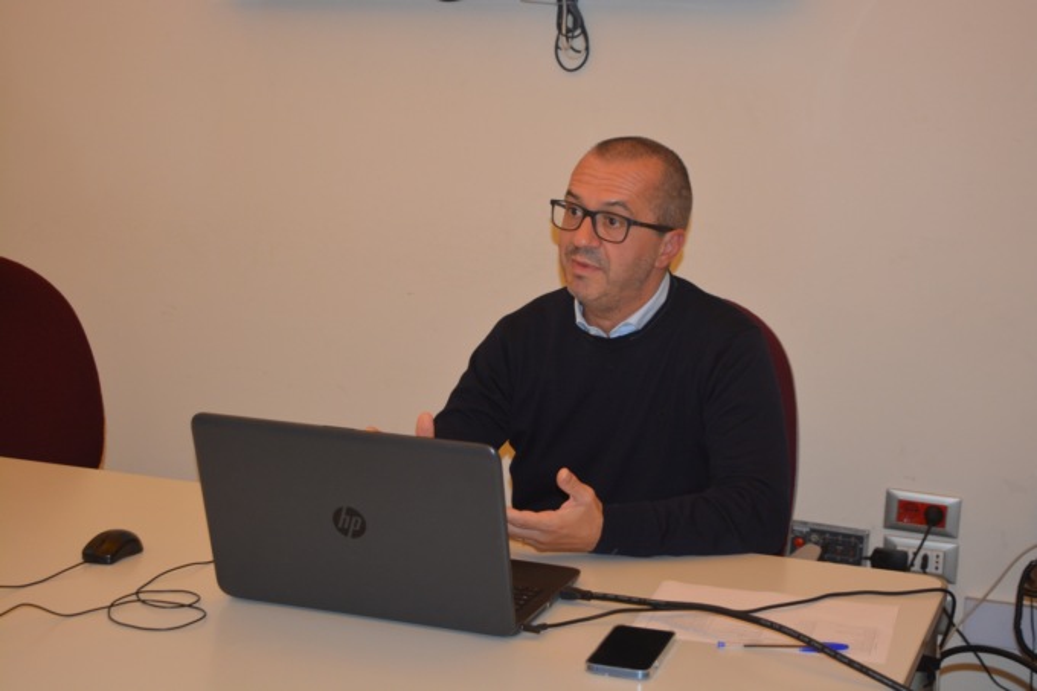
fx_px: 1728
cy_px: 346
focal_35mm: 60
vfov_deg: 22.6
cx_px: 518
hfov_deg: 33.4
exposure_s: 1/60
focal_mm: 40
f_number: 5
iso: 720
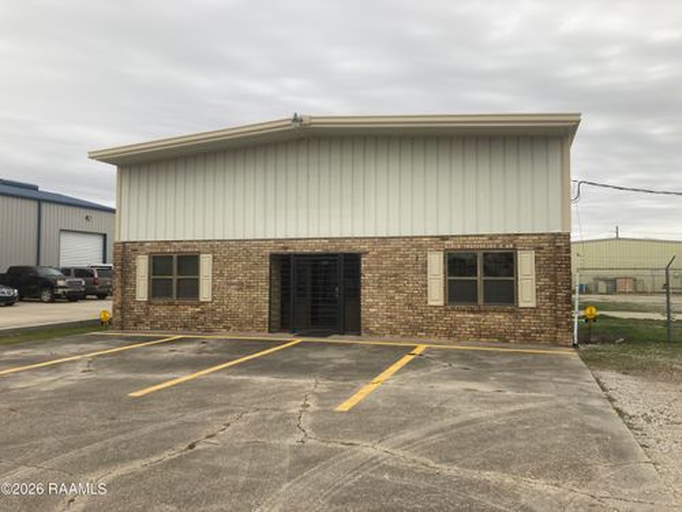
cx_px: 341
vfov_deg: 49.7
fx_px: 552
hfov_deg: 63.4
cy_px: 256
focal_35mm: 28
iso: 20
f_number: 1.8
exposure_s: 1/201
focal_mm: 3.99
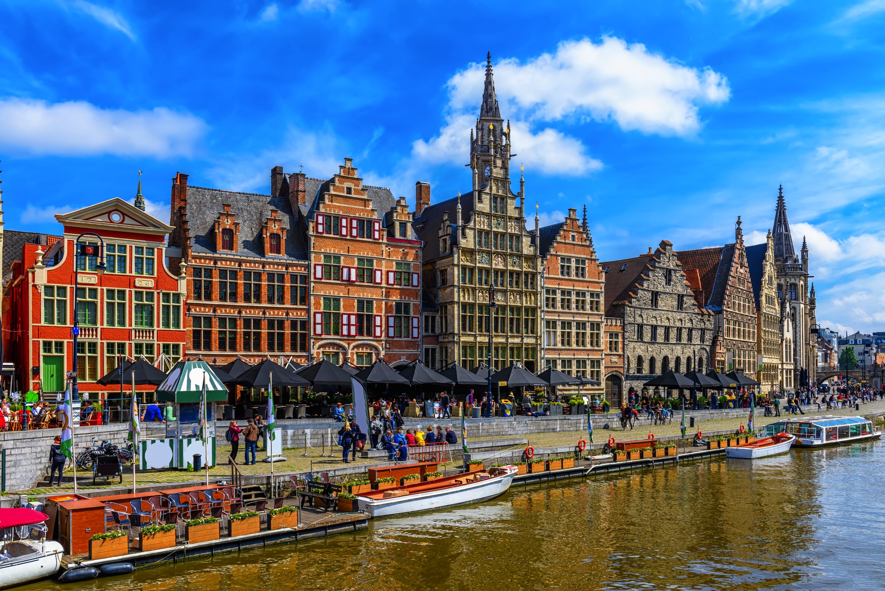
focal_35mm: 29
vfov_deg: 45.0
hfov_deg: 63.6
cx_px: 442
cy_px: 296
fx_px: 713
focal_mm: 29
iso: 100
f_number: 11
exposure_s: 1/250
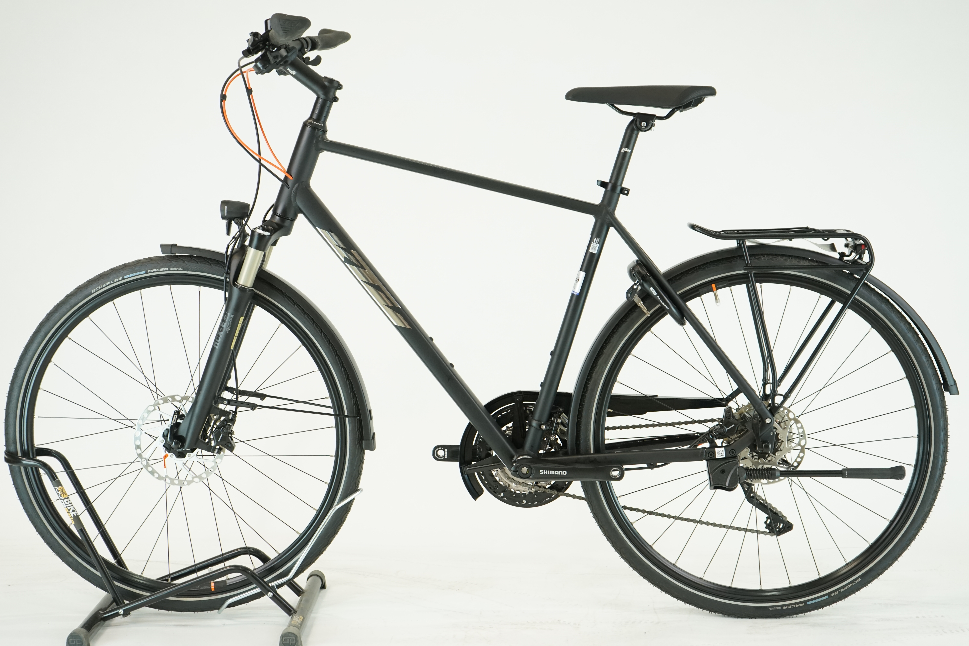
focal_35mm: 57
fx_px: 1534
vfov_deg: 23.8
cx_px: 484
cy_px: 323
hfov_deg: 35.1
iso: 1600
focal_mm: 57
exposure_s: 1/200
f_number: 5.6
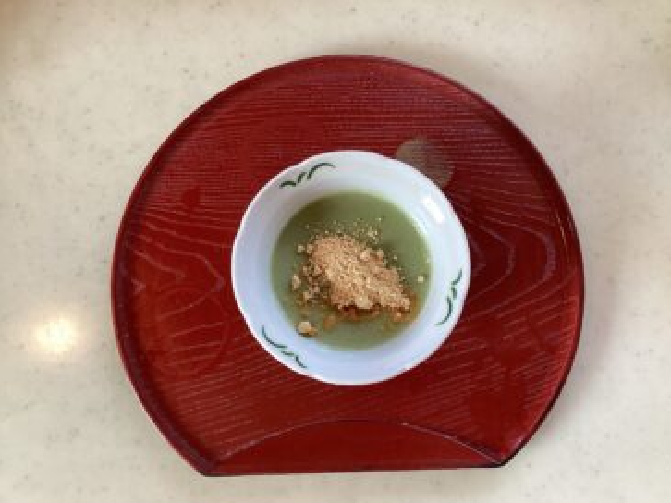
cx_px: 345
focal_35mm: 32
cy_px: 256
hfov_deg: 56.8
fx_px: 620
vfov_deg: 44.1
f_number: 2.4
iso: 64
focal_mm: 3.3
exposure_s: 1/60
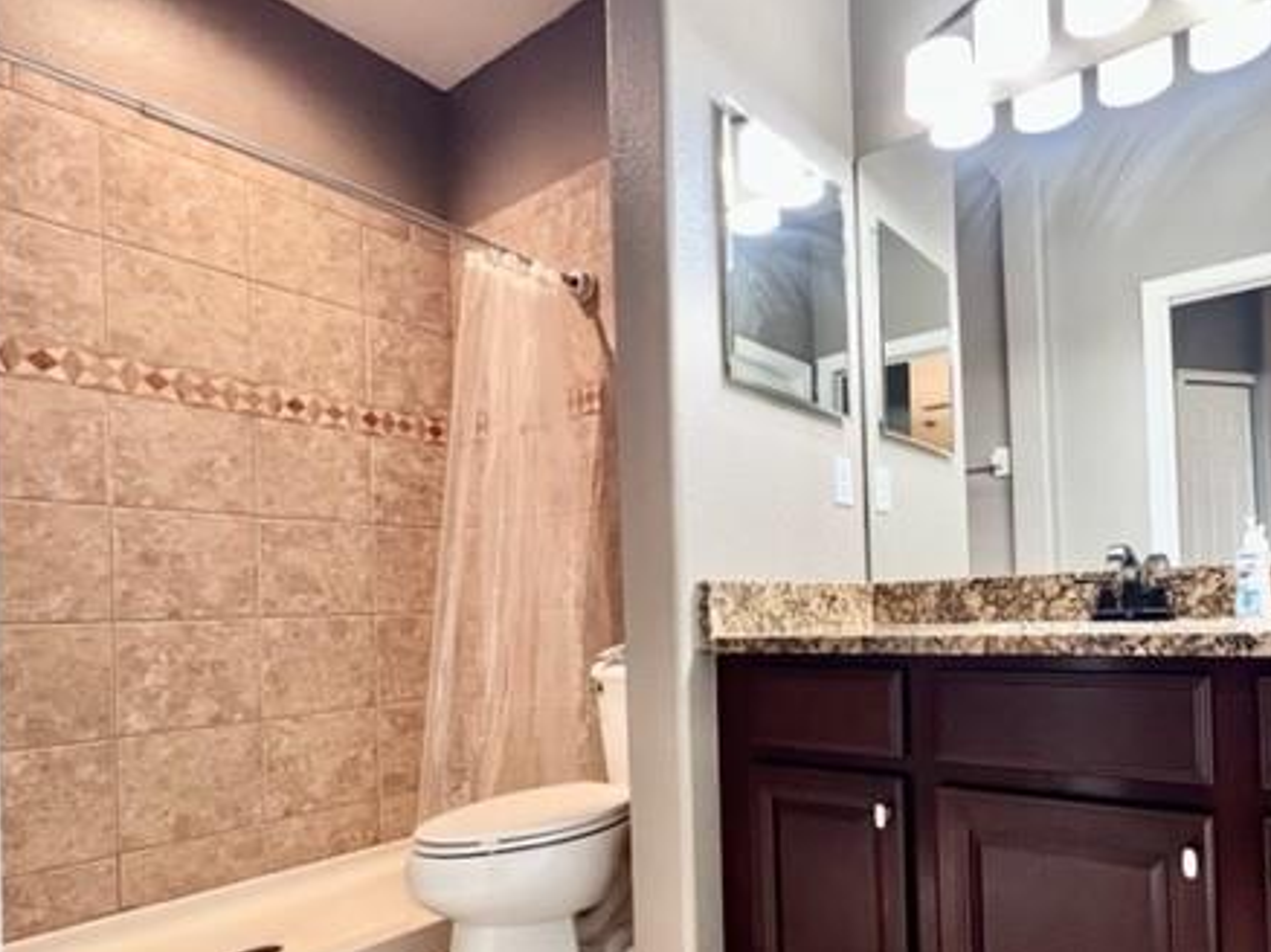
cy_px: 598
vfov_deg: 67.5
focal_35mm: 19
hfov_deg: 79.9
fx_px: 697
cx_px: 911
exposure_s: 1/60
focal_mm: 1.57
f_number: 1.8
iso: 200
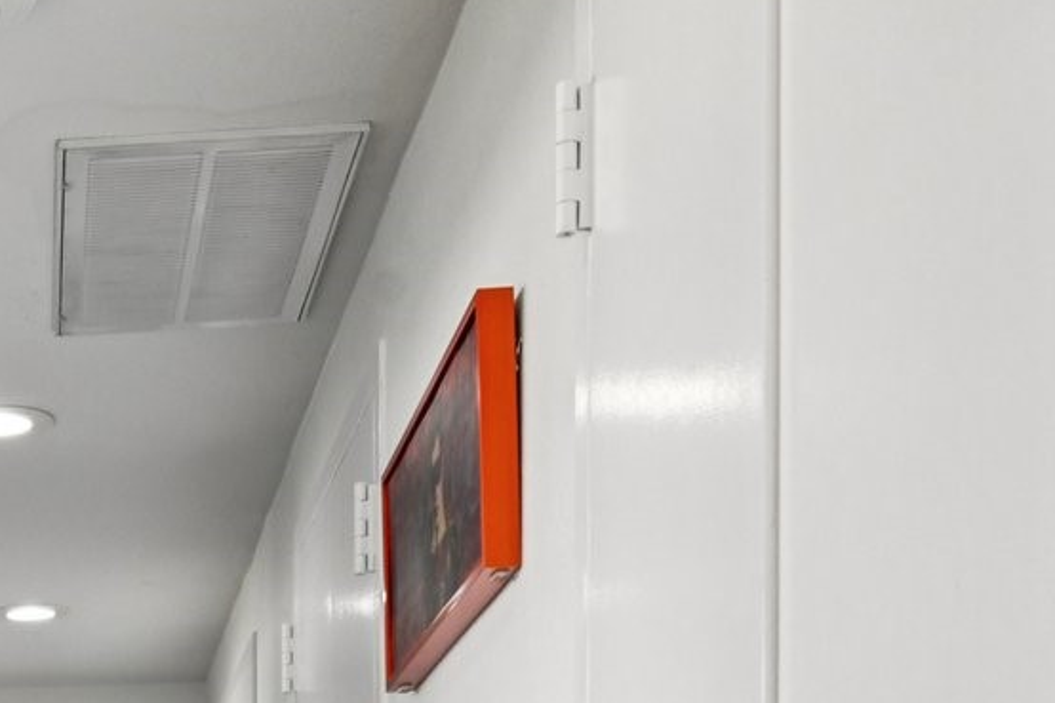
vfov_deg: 16.7
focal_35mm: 74
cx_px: -282
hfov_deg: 24.3
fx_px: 2168
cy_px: 1066
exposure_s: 1/30
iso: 400
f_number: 8
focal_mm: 20
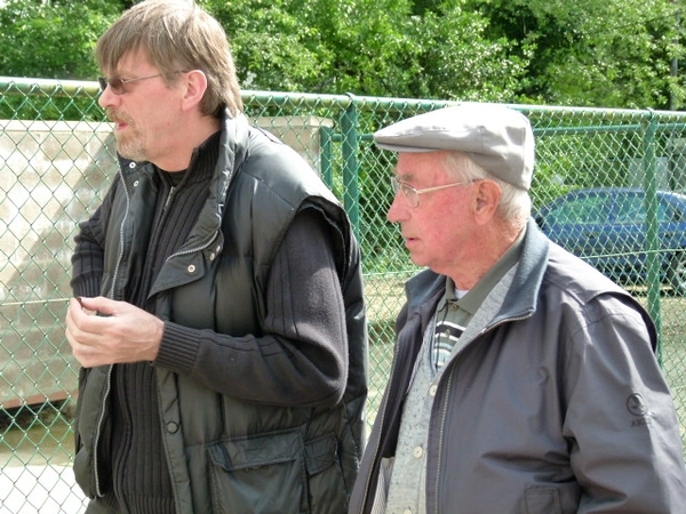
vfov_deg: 17.6
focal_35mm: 84
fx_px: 1665
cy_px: 257
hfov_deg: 23.3
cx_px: 343
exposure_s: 1/125
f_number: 4
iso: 160
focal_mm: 15.1
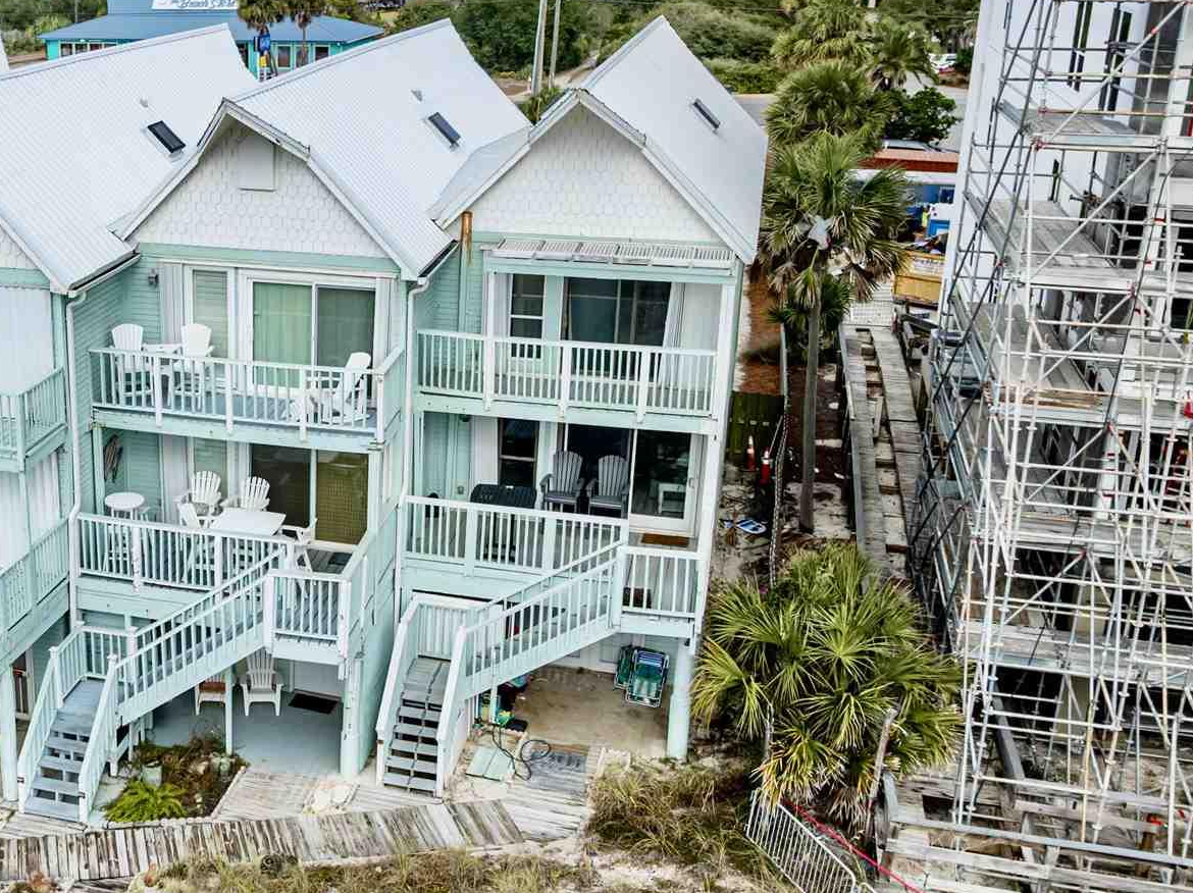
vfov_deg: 34.3
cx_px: 172
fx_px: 1447
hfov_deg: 42.0
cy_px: 461
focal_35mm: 42
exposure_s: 1/2000
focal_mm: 12.29
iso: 100
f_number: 2.8
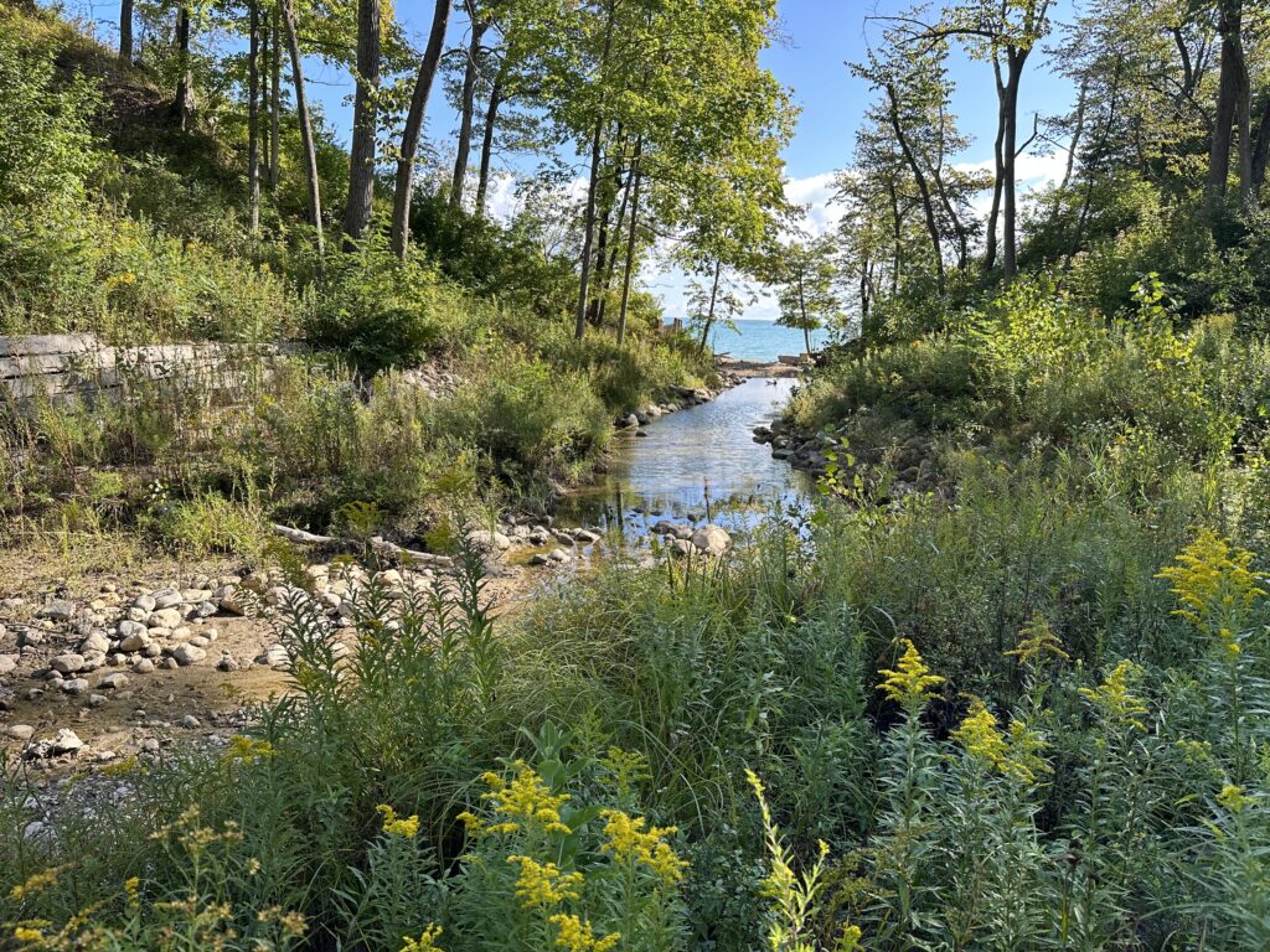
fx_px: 881
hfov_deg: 71.6
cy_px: 476
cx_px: 635
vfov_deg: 56.8
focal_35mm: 24
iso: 80
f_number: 1.78
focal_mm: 6.86
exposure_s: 1/1019
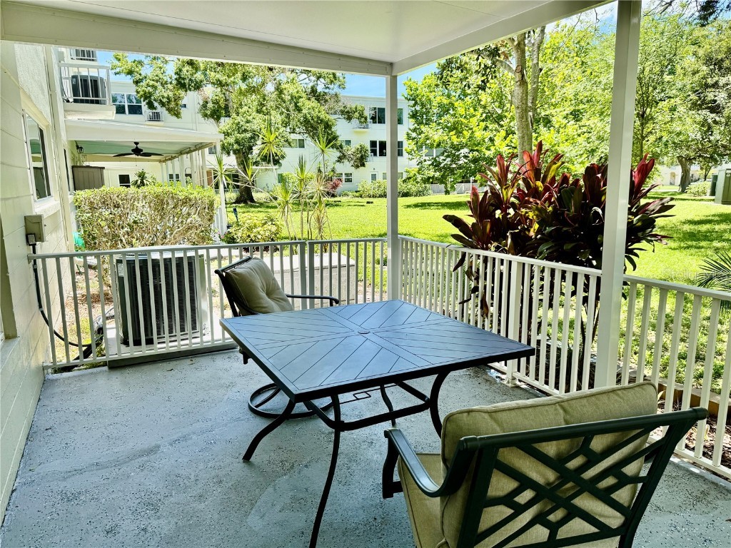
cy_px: 274
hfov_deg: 71.6
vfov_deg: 56.8
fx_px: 507
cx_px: 366
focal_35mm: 24
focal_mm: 6.76
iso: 100
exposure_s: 1/1292
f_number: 1.78
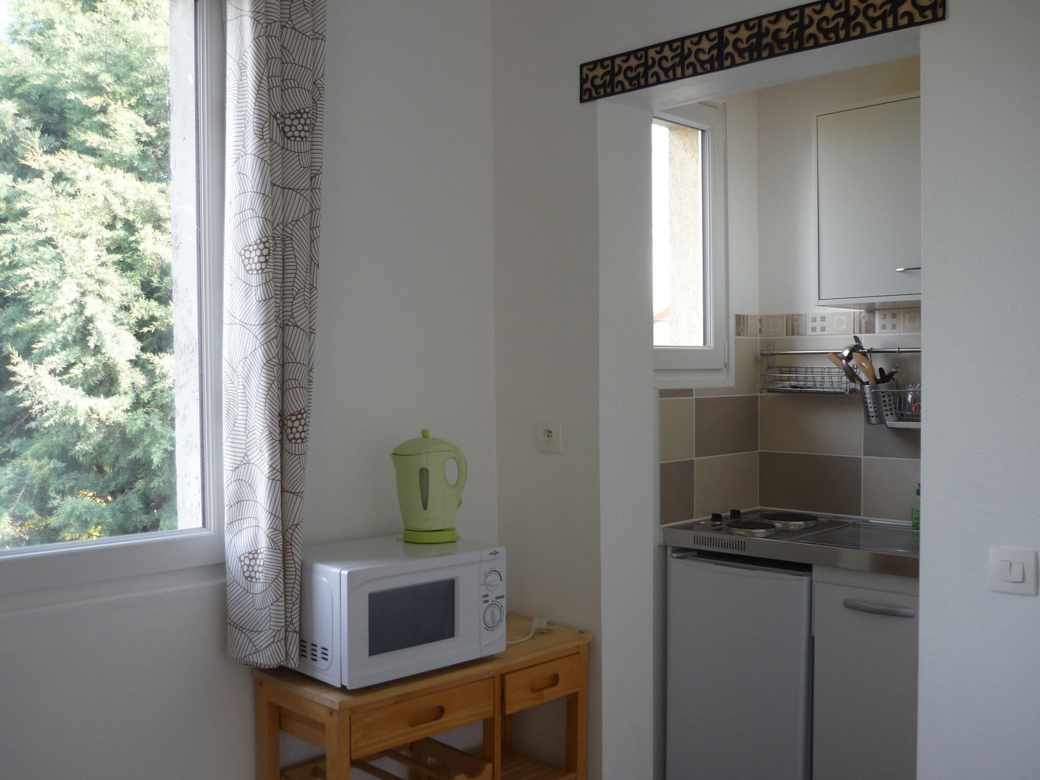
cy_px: 390
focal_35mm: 33
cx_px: 520
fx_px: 991
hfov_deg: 55.4
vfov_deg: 42.9
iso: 100
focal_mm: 5.5
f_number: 2.8
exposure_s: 1/60
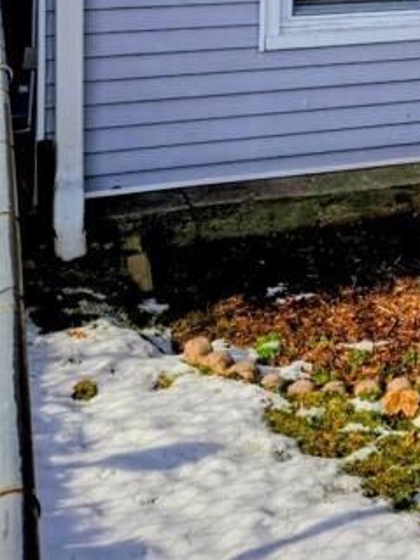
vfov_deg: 24.6
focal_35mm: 69
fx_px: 1116
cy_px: -162
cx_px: 600
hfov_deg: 19.1
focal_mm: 6.3
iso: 12
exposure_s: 1/832
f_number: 1.7
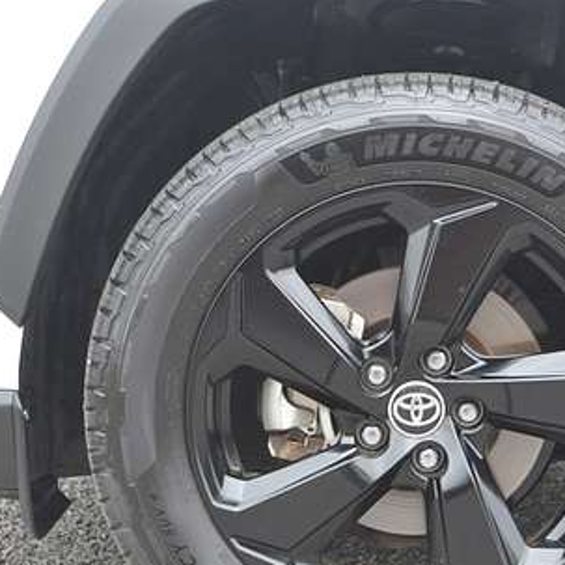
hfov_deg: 18.0
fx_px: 1773
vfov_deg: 18.1
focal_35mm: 96
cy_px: 354
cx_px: 429
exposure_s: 1/125
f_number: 5.6
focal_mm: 38
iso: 250
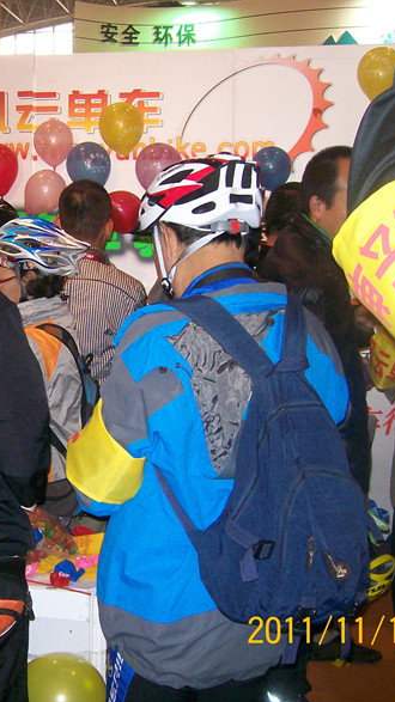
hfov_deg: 22.1
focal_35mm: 52
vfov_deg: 39.9
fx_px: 969
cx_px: -10
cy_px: 358
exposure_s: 1/64
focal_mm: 5.8
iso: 200
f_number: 2.8
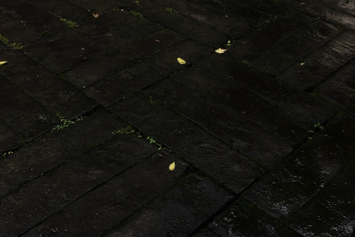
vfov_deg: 32.9
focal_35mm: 39
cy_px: 202
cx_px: 177
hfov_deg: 49.6
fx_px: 384
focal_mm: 3.99
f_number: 1.8
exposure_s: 1/17
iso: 40
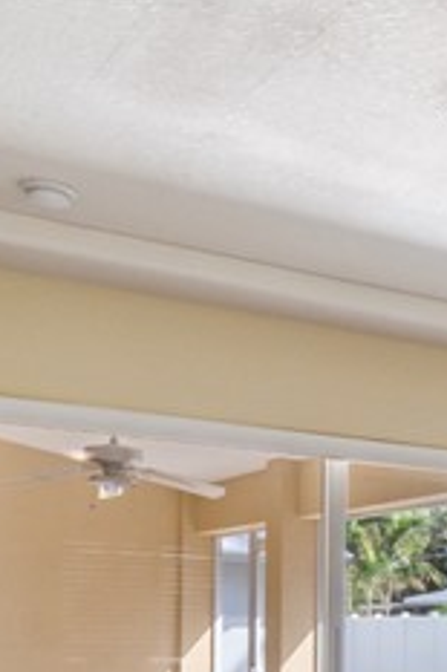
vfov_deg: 29.5
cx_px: 733
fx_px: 1194
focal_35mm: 64
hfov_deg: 18.1
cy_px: 658
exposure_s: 1/6
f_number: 7.1
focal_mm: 7
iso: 200
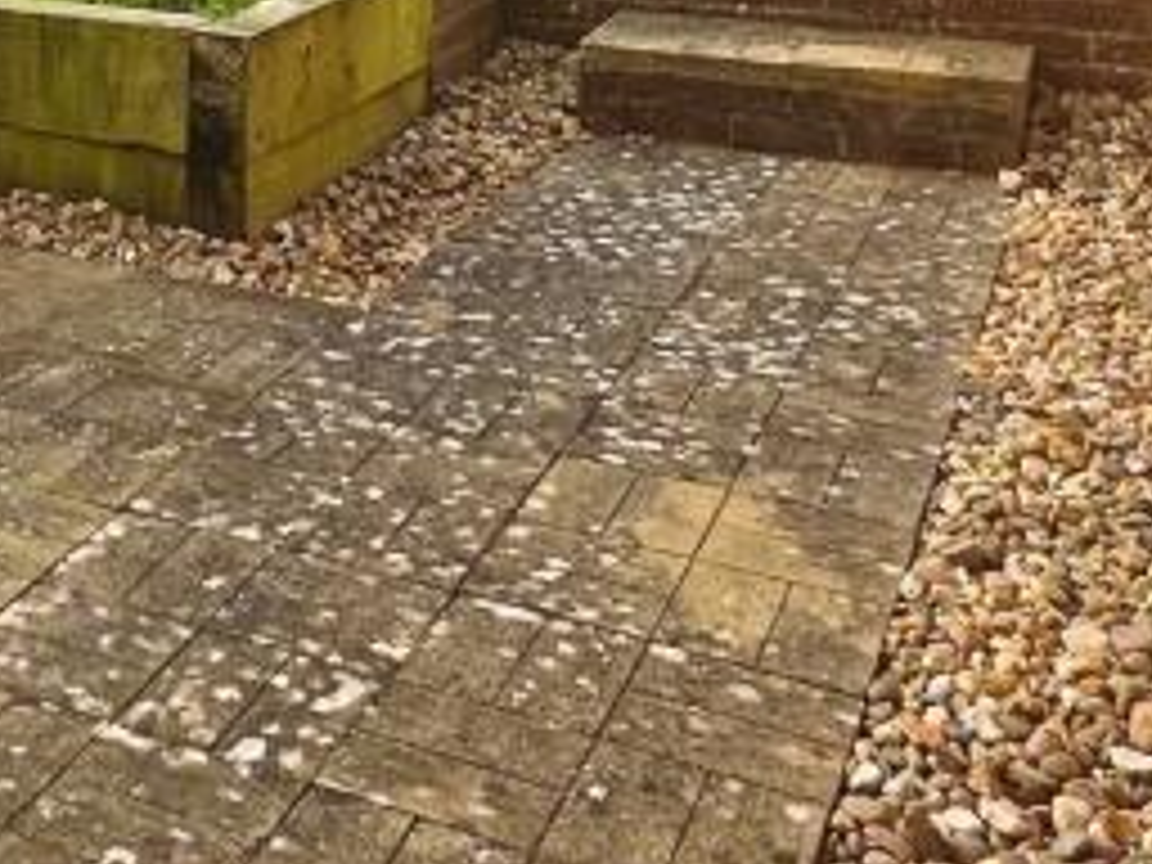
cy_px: -169
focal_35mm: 56
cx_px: -36
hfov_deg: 31.4
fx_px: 1864
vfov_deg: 23.8
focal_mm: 2.22
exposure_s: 1/381
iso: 40
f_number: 2.2
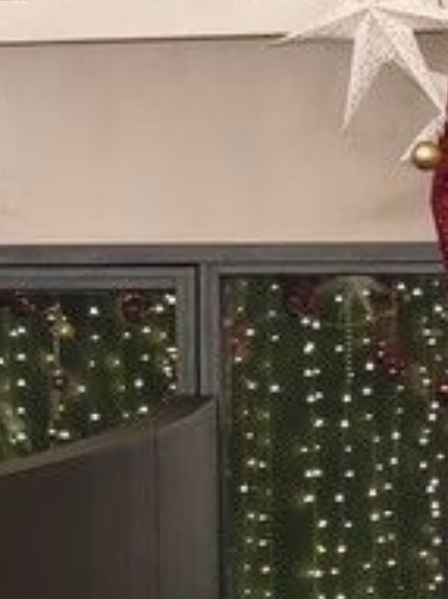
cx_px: 586
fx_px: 3714
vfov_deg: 9.1
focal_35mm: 215
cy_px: 731
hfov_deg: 6.8
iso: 1000
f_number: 1.65
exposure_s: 1/33.3
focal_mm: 6.18
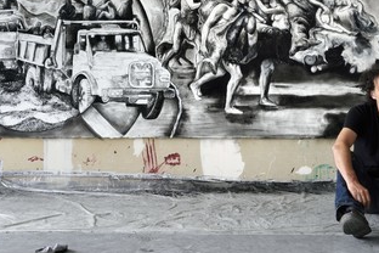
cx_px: 220
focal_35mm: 62
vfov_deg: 21.9
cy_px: 99
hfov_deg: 32.3
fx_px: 653
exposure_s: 1/50
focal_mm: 46
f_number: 11
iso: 800
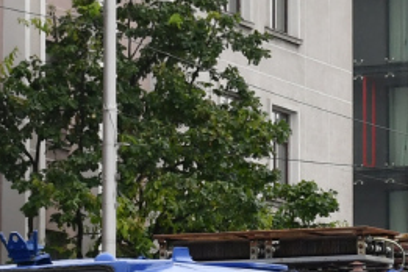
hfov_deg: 6.8
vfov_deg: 4.6
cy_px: 334
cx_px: 535
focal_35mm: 299
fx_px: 3388
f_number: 5.6
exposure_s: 1/500
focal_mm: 40
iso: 400
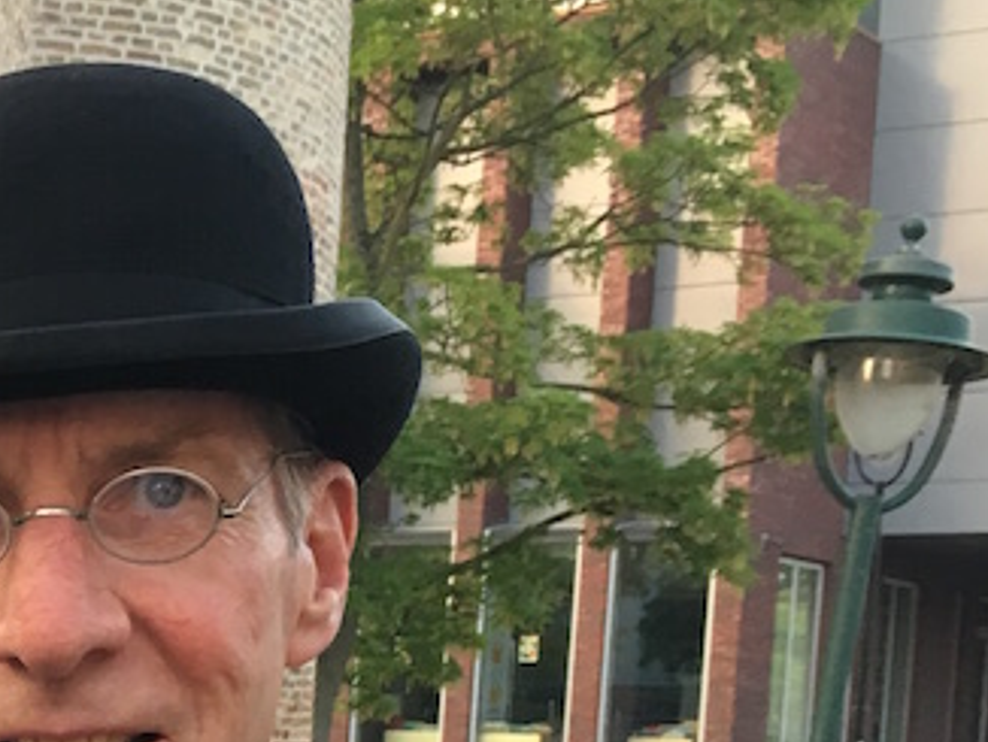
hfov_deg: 19.4
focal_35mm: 91
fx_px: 2599
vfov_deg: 15.5
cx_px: -379
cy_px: 954
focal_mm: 4.15
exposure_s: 1/33
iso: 40
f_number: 2.2
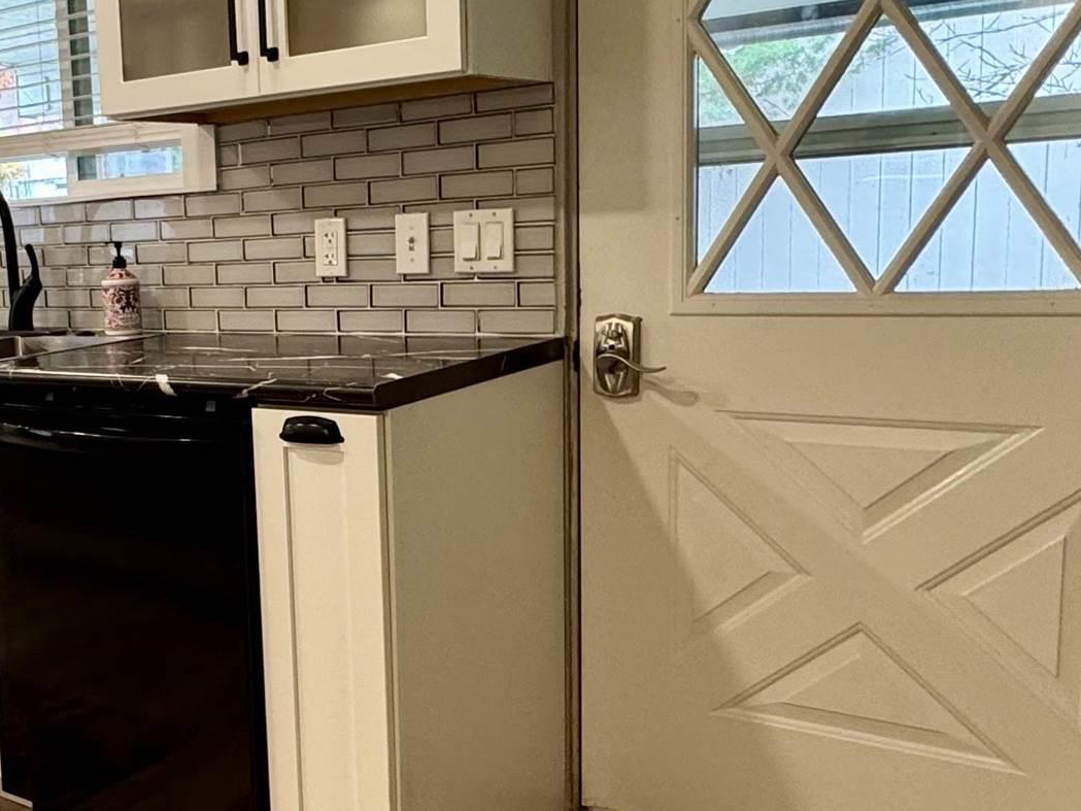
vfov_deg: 35.1
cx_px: 141
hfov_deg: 42.6
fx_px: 1281
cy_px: 410
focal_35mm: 41
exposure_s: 1/60
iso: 200
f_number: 2.2
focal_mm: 2.22
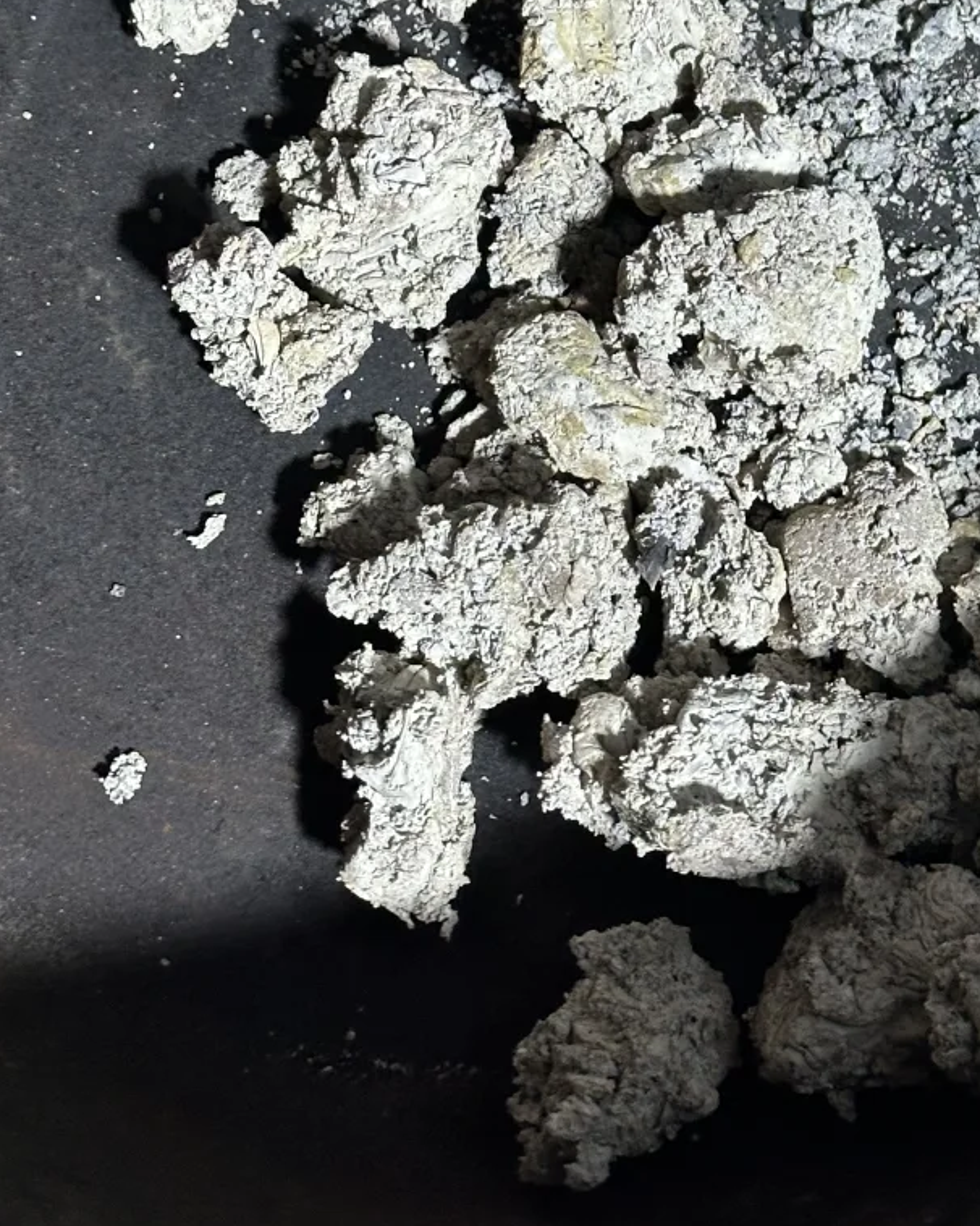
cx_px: 854
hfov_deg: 17.1
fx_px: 3228
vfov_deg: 21.0
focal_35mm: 89
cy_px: 95
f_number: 1.78
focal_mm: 6.86
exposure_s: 1/50
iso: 160
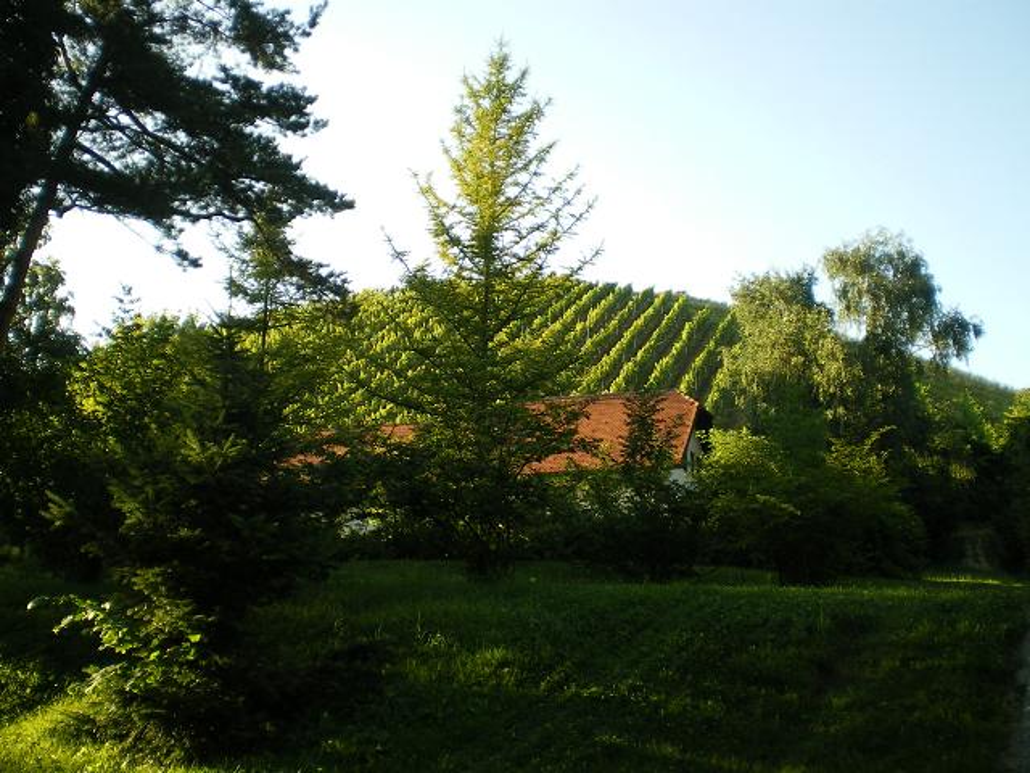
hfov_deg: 49.0
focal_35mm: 38
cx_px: 515
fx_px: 1131
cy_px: 386
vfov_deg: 37.7
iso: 64
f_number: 3.1
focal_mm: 6.3
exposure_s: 1/125
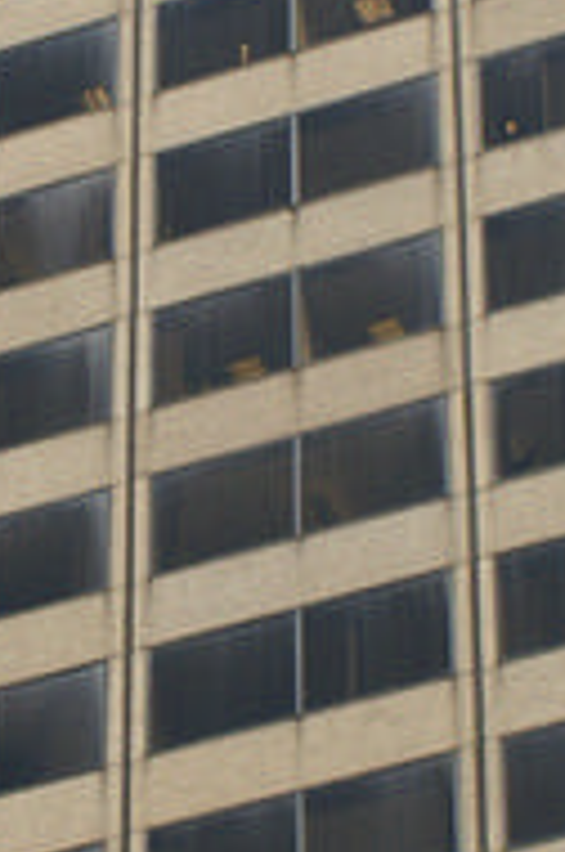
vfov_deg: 7.8
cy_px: 368
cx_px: -31
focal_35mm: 265
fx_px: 6261
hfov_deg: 5.2
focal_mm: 28
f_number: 6.7
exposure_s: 1/200
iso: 100
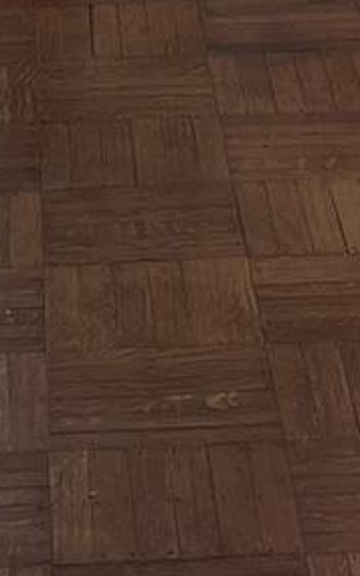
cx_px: 358
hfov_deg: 6.6
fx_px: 3110
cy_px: -483
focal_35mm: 198
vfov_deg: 10.0
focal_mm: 5.7
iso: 40
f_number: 1.5
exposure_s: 1/121
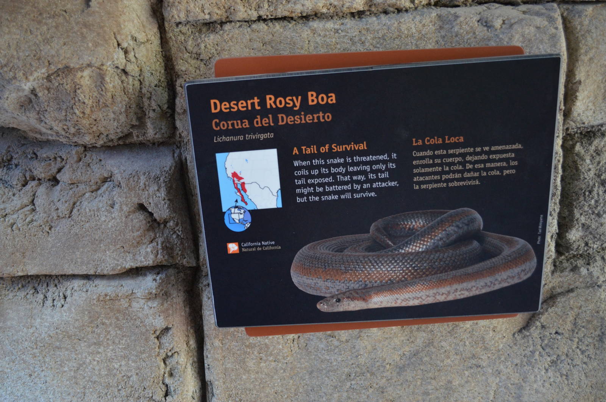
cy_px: 201
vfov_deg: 36.7
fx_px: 605
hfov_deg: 53.2
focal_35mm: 36
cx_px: 303
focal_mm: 24
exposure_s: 1/30
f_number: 4
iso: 1250
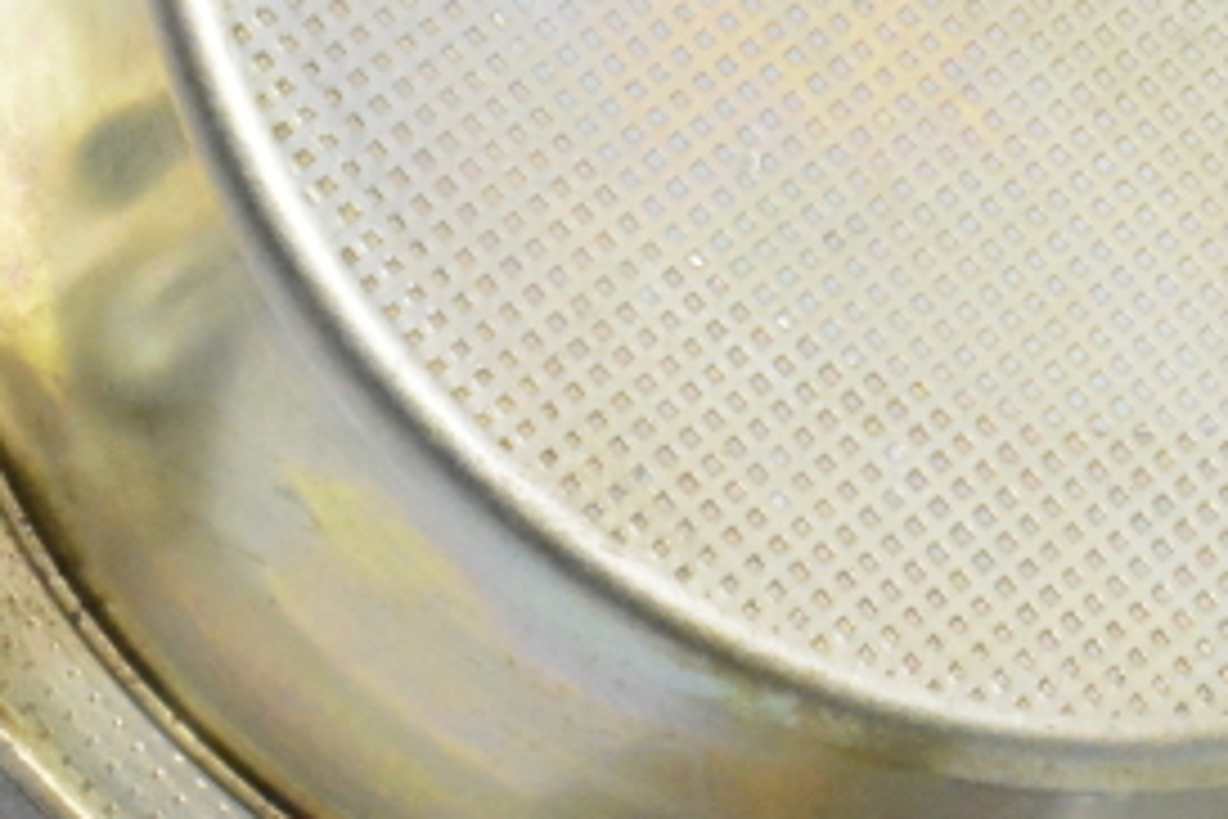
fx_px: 9209
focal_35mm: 270
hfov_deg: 7.6
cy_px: 261
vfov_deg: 5.1
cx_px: 810
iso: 6400
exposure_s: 1/160
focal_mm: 48
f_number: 36
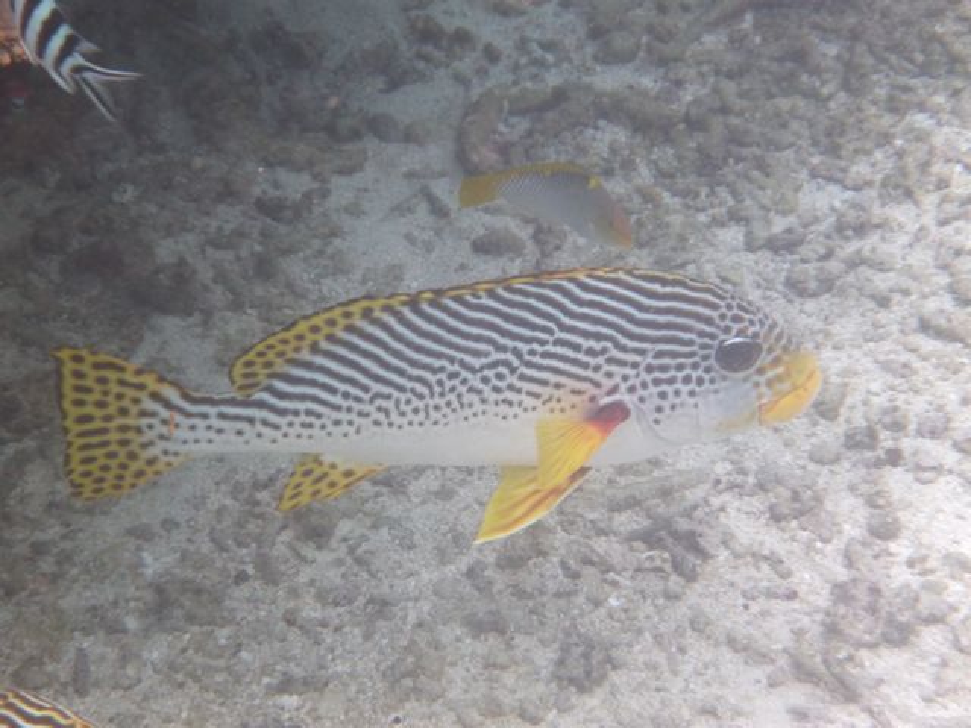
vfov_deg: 11.6
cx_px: 486
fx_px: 3590
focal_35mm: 128
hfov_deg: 15.4
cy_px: 364
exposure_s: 1/125
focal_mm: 22.8
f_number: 5.9
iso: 200
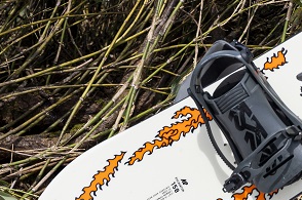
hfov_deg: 10.2
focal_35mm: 188
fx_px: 1575
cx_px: 571
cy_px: -89
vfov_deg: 7.2
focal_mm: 46
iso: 100
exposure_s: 1/640
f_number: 5.6
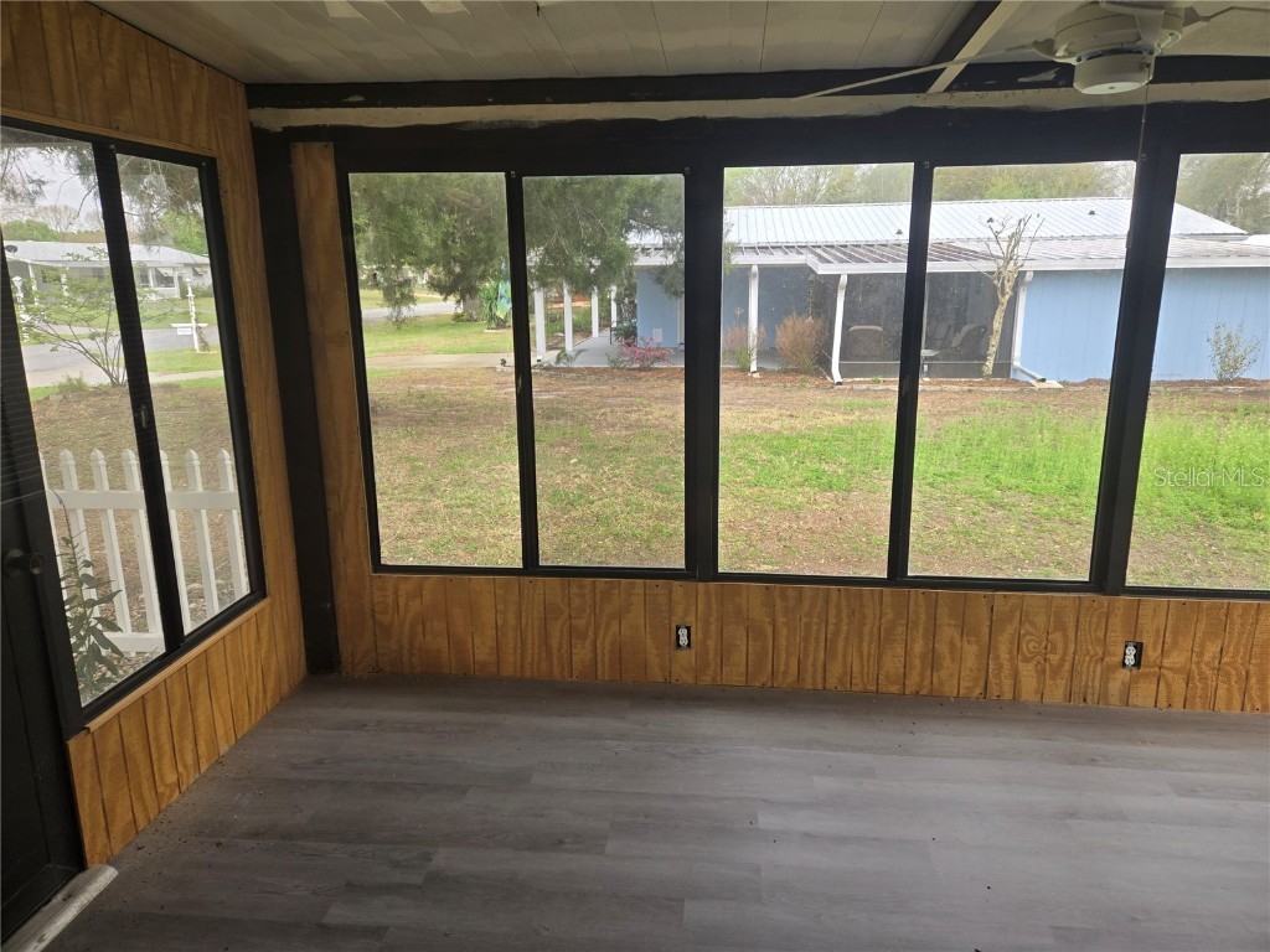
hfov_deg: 73.9
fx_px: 844
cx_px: 635
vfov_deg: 58.9
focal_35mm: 23
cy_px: 476
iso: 40
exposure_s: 1/180
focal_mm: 5.4
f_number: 1.8
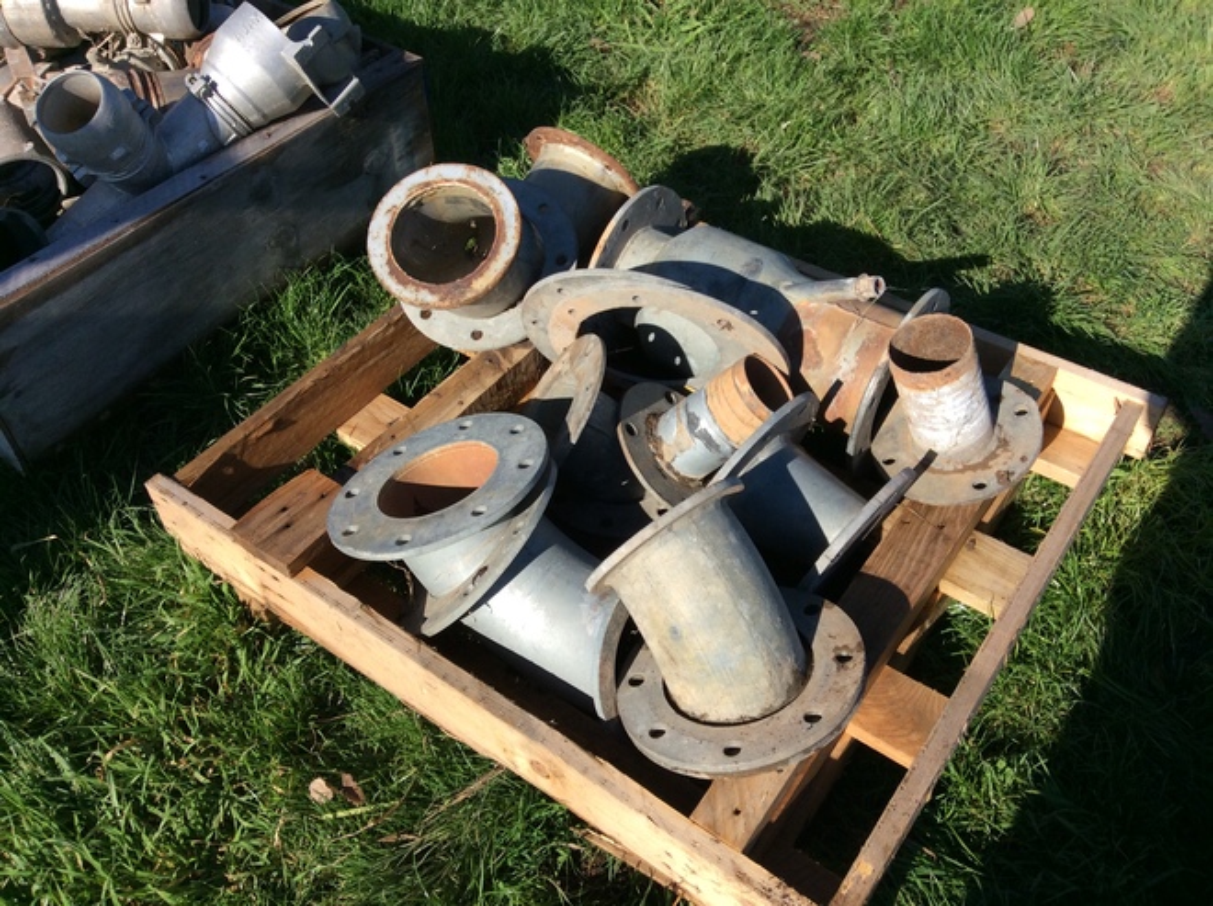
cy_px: 453
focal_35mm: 32
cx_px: 606
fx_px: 1120
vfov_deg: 44.1
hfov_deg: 56.9
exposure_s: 1/1300
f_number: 2.4
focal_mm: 3.3
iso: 32
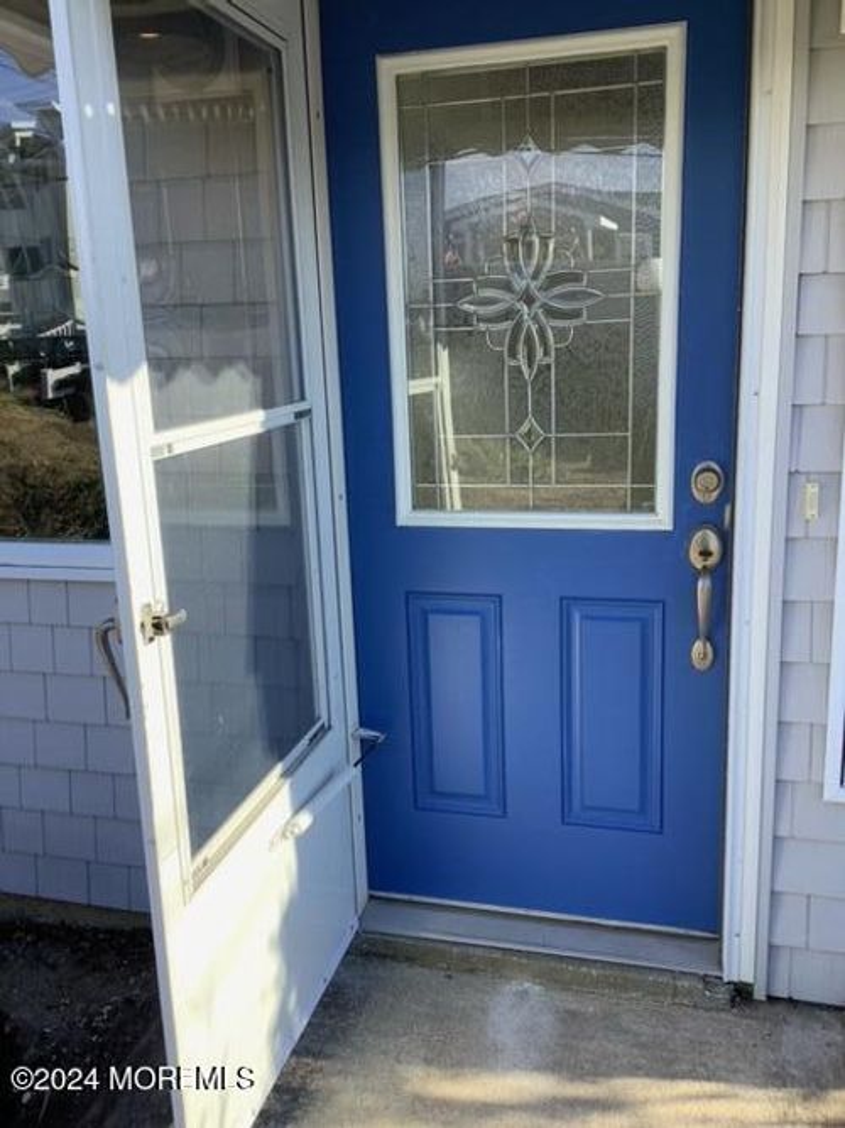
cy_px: 564
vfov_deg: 58.4
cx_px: 422
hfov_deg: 45.4
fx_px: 1009
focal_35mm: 31
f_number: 2.4
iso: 25
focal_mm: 3.3
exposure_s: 1/306
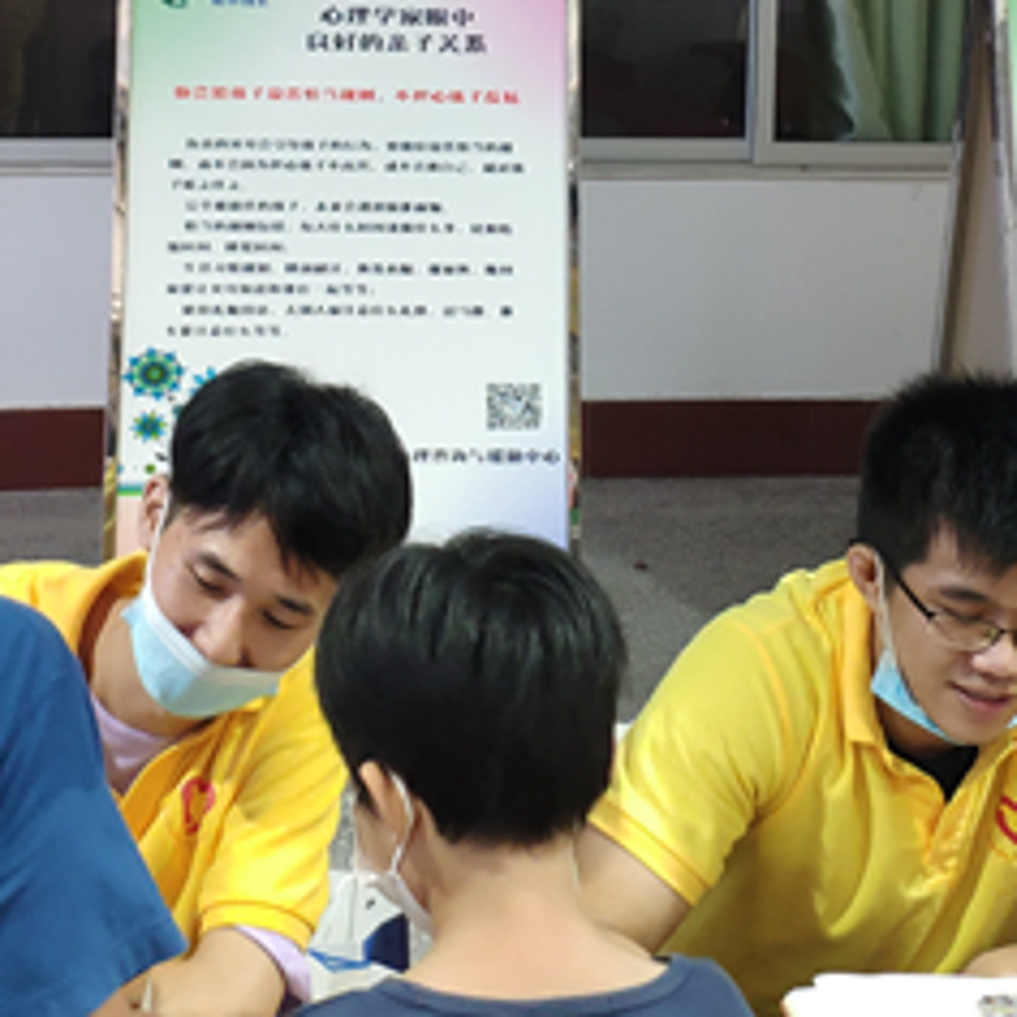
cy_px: -86
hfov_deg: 27.2
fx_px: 2094
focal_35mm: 63
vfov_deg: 25.4
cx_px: 409
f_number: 1.8
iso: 483
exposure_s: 1/50
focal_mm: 4.22
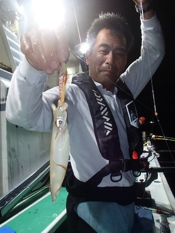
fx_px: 189
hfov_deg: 49.7
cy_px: 116
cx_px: 88
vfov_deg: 63.4
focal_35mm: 28
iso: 400
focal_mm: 5
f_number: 3.9
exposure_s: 1/30
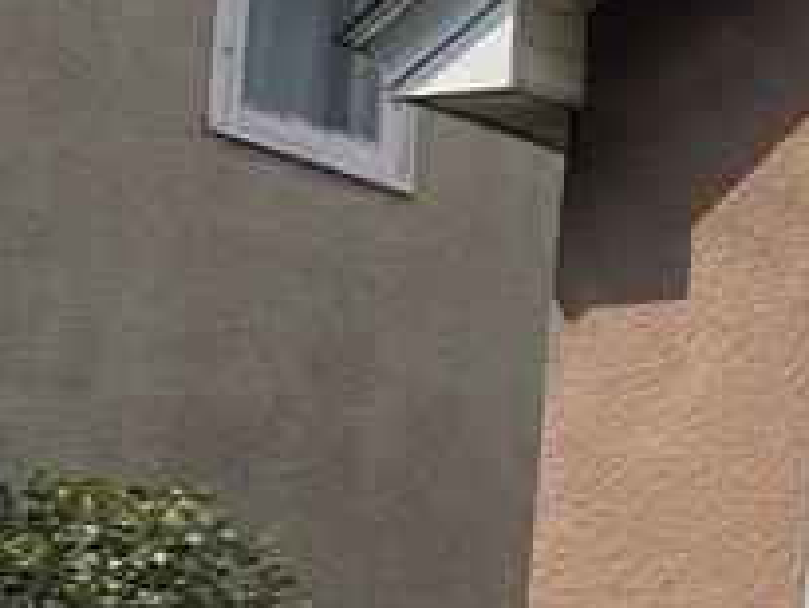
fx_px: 3788
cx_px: 2459
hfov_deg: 9.5
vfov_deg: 9.2
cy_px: 458
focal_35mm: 162
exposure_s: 1/4000
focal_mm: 4.2
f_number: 1.6
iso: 32
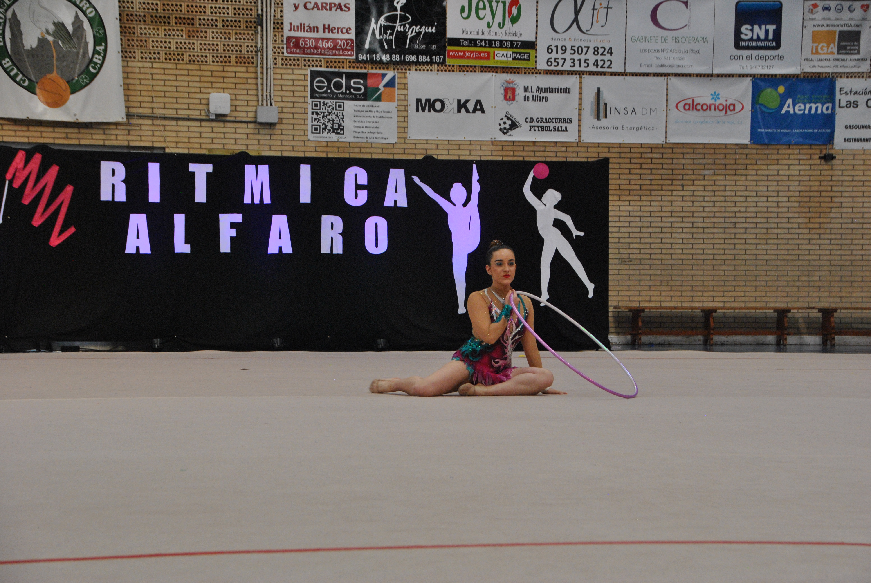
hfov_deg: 24.6
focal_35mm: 82
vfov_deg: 16.6
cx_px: 436
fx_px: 1998
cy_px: 292
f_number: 6.3
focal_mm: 55
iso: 800
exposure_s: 1/160
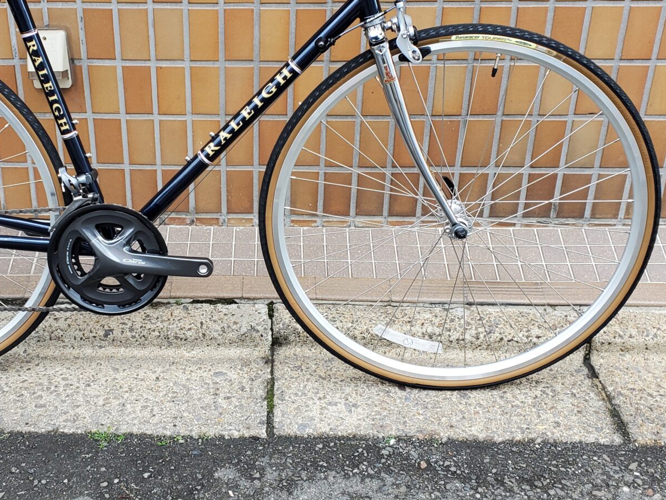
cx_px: 183
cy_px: 131
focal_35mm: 43
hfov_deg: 42.8
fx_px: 827
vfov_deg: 33.0
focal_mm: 4.3
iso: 64
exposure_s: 1/120
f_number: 2.4
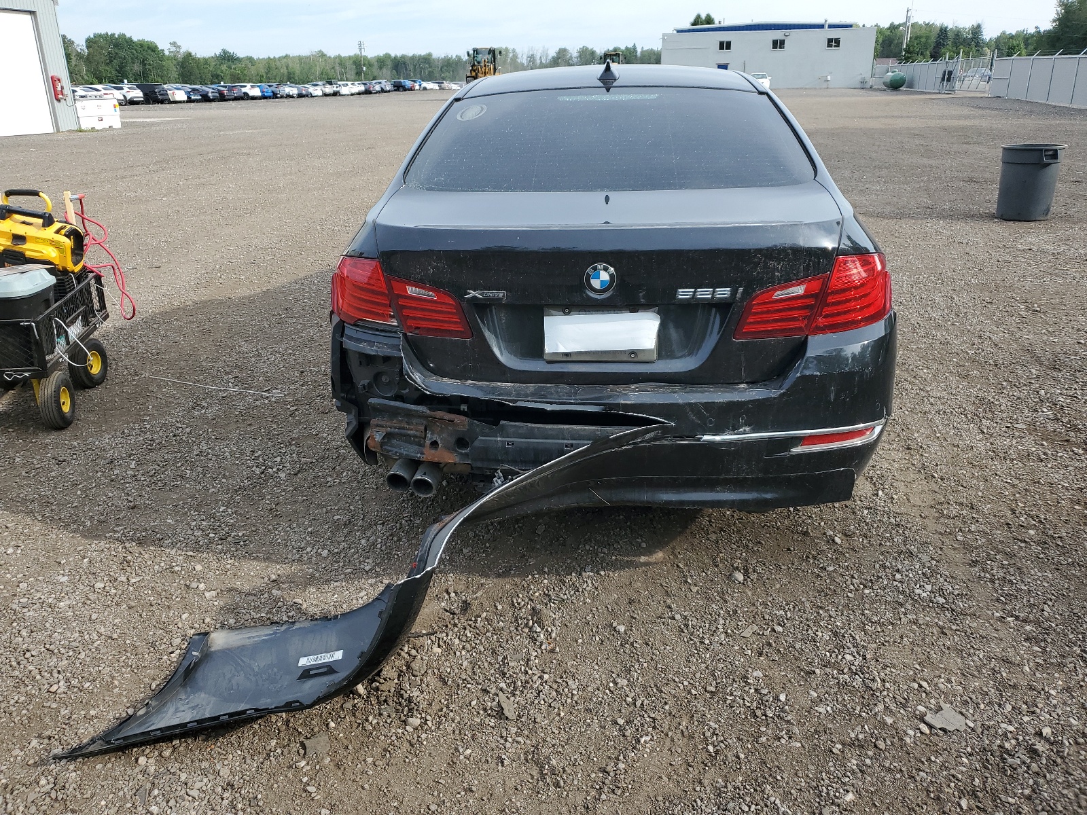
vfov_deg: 53.1
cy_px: 408
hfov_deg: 67.3
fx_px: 816
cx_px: 544
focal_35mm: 26
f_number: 1.5
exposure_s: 1/1429
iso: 50
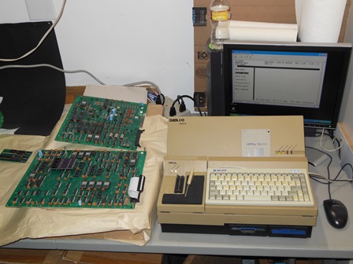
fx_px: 388
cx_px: 176
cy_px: 132
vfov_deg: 37.7
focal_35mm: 38
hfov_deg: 49.0
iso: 200
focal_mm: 6.8
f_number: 3.6
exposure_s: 1/30
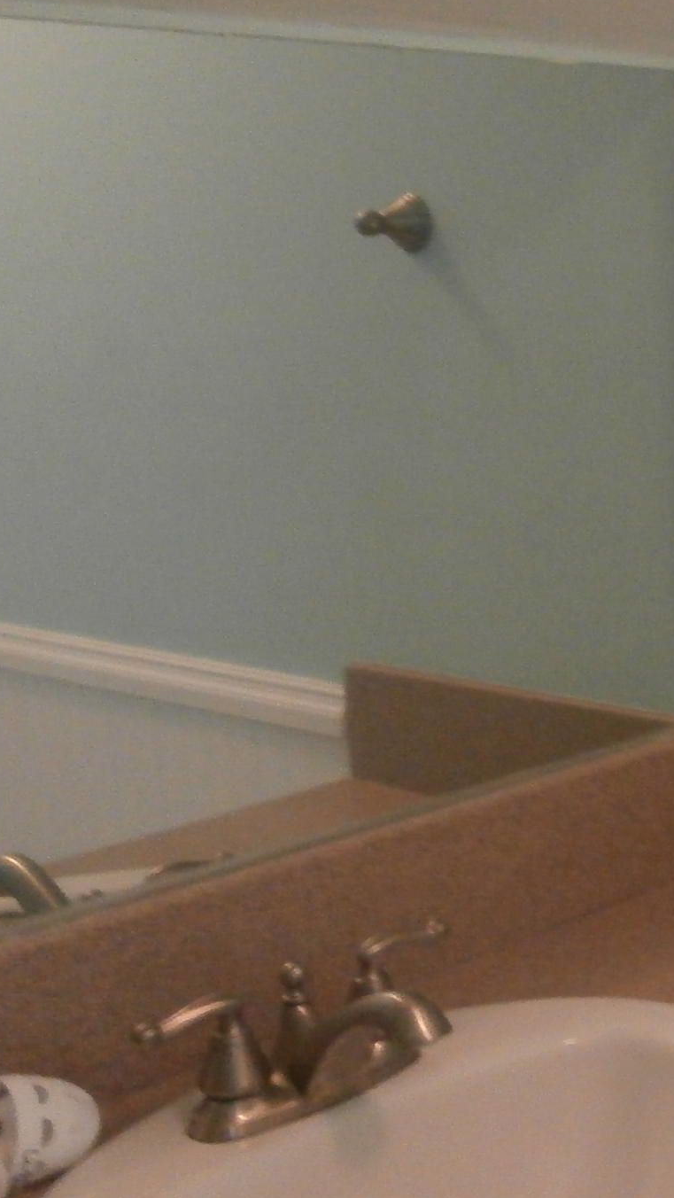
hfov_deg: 18.0
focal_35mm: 58
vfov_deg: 35.9
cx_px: 1077
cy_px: 490
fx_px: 1842
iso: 400
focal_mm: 4.2
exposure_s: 1/13
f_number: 3
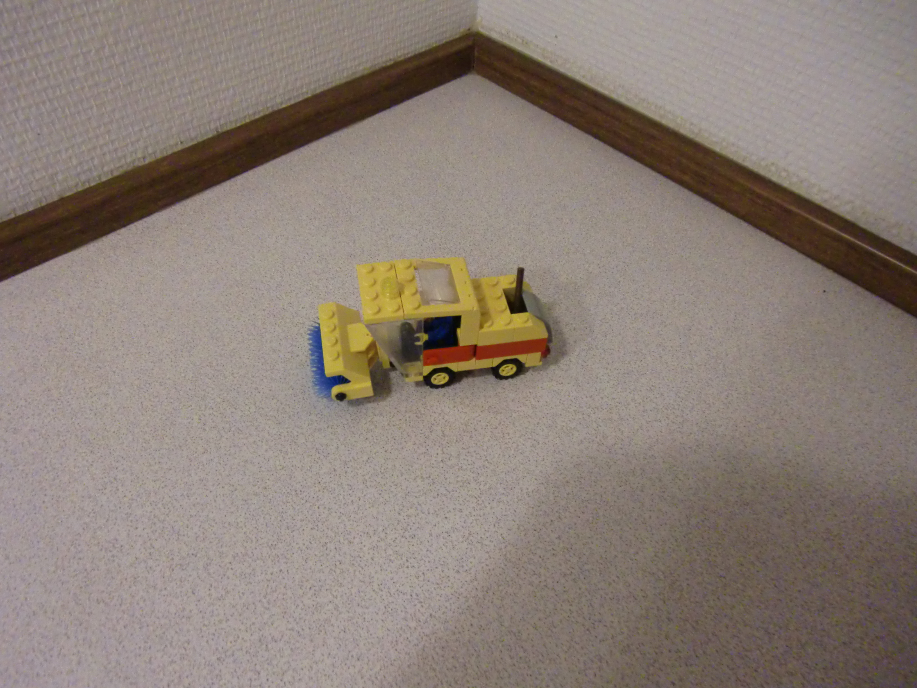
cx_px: 458
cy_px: 344
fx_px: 636
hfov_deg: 71.6
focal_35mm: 24
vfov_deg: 56.8
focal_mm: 4.3
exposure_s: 1/60
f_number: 3.2
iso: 640
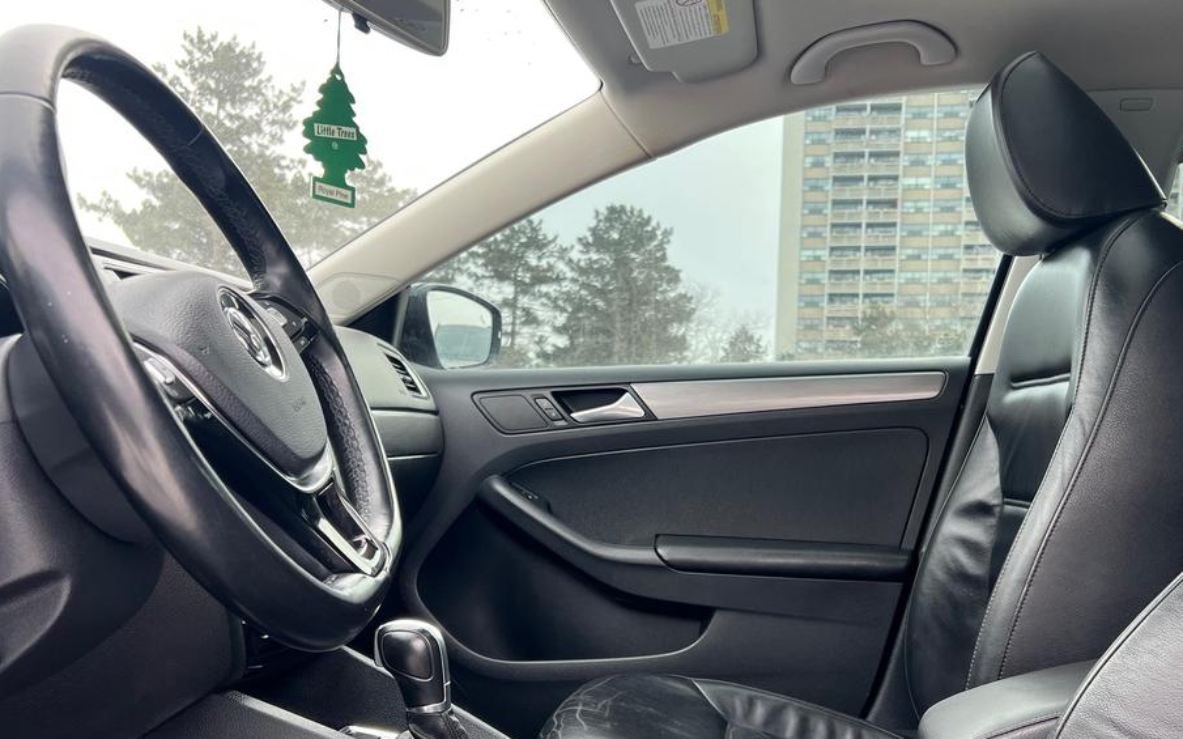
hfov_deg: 50.2
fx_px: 1257
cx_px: 678
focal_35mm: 39
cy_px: 480
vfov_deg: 32.5
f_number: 1.5
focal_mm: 5.7
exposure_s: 1/214
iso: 40
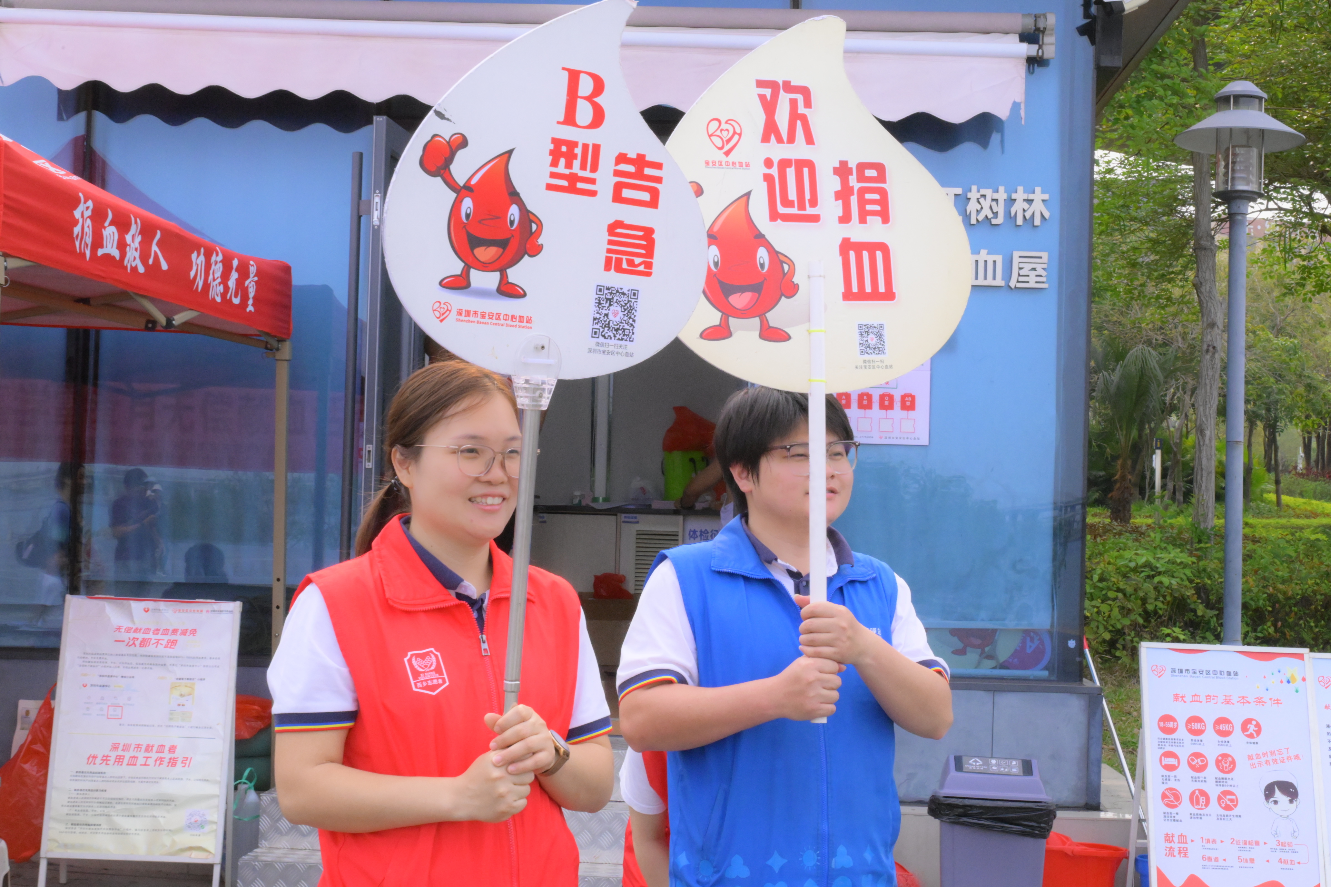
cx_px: 666
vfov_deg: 23.4
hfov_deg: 34.5
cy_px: 444
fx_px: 2144
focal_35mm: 58
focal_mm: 58
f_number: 22
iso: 6400
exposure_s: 1/400
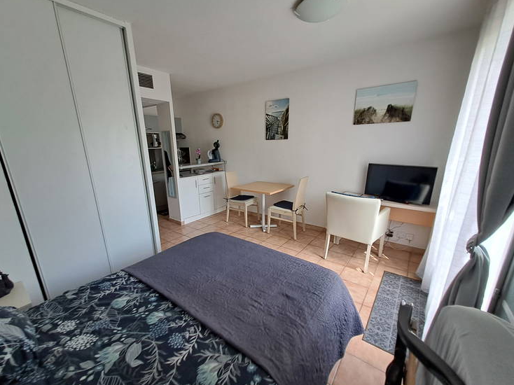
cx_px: 242
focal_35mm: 14
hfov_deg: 102.0
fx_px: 208
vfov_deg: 85.6
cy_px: 199
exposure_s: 1/40
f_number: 2.2
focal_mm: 1.42
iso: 64
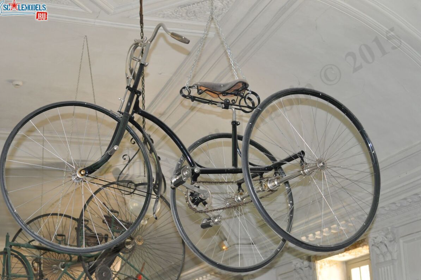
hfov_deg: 32.9
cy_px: 144
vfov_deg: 22.2
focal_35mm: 61
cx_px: 209
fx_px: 712
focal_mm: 38
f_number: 4
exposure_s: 1/60
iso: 800
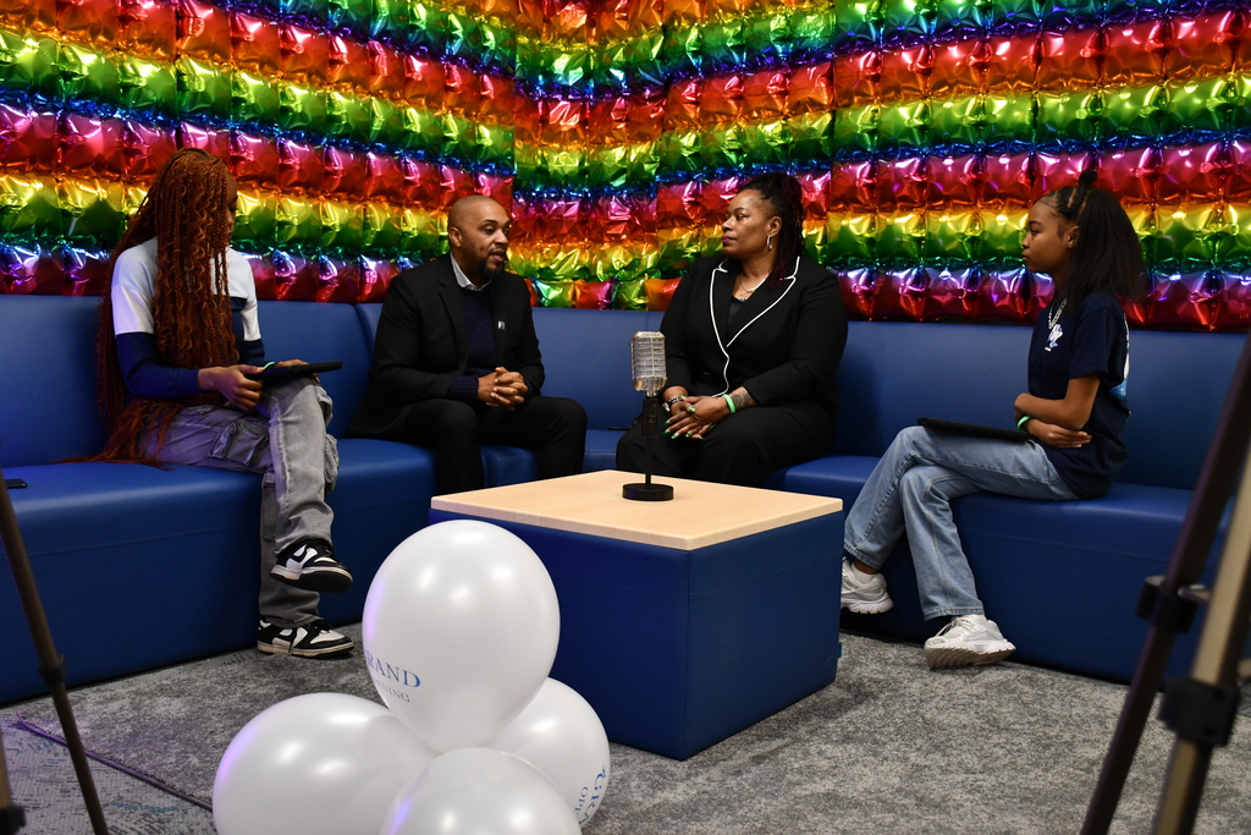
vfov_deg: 36.9
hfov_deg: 53.1
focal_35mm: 36
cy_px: 418
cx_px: 626
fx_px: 1251
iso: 1600
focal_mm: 24
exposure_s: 1/125
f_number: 3.8
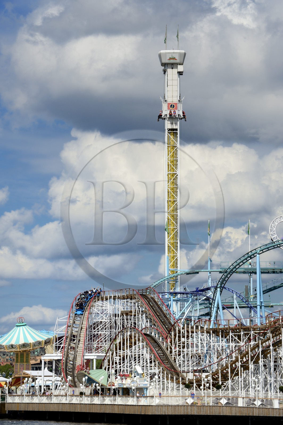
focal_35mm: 160
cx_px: 142
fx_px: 1890
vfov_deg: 12.8
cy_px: 212
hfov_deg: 8.6
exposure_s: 1/500
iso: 200
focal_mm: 160
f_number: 11
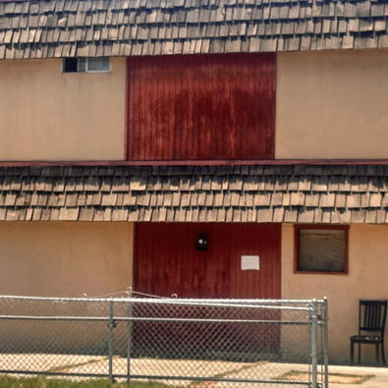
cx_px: 204
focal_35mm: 110
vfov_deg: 15.8
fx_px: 1395
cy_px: 161
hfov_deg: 15.8
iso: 64
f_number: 1.78
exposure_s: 1/2890
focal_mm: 6.86
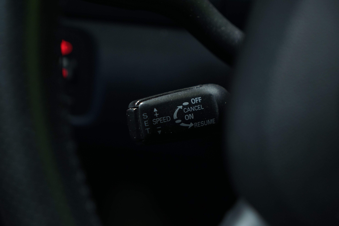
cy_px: 113
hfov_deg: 28.8
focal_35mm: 70
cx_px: 170
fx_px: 659
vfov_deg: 19.5
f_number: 4.5
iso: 800
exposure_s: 1/20
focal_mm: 70
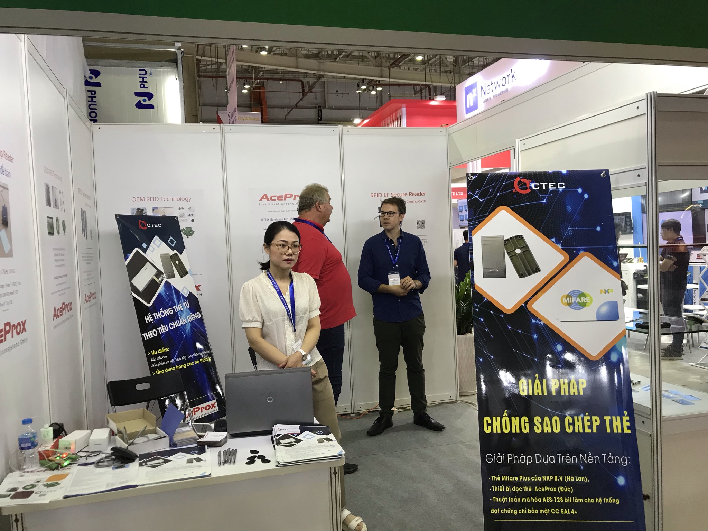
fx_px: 573
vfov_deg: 49.7
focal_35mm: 28
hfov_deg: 63.4
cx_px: 354
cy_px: 266
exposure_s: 1/20
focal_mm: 3.99
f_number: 1.8
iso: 40
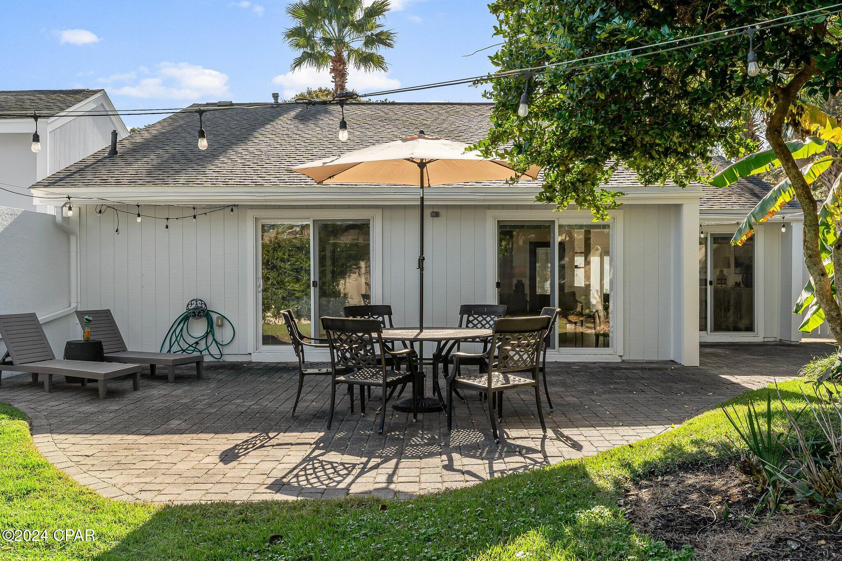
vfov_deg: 43.6
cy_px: 280
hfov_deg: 61.9
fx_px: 702
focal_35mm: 30
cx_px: 421
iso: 100
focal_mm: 20
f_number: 8
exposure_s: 1/125
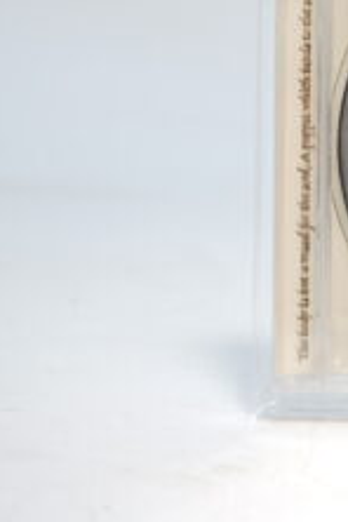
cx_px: 548
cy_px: 129
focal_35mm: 89
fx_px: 1290
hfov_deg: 14.2
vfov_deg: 22.6
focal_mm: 33
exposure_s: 1/4
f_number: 5.6
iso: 64
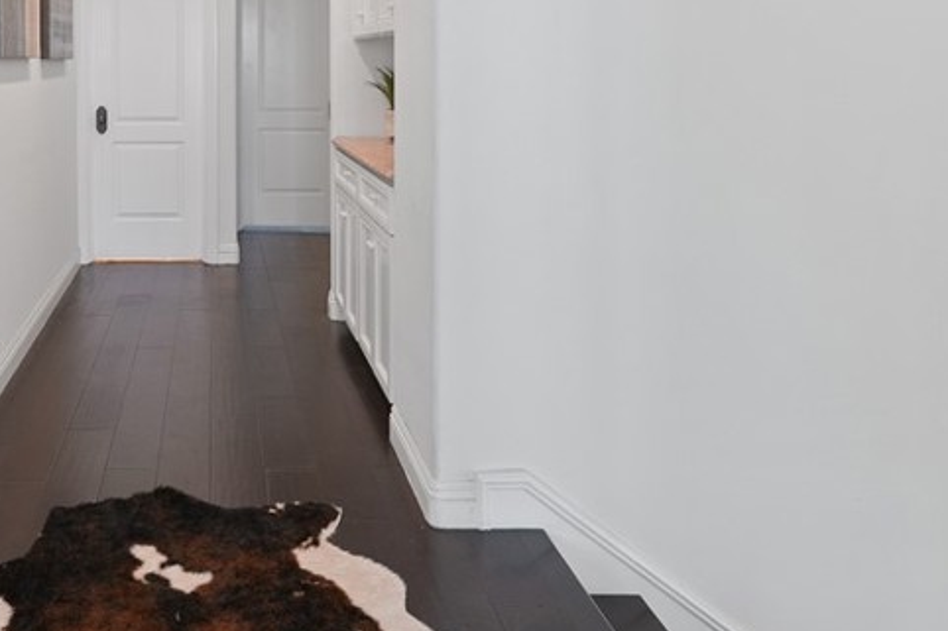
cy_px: 68
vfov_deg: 36.5
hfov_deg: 52.9
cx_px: 220
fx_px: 895
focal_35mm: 34
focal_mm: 16
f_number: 4
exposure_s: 1/15
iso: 500
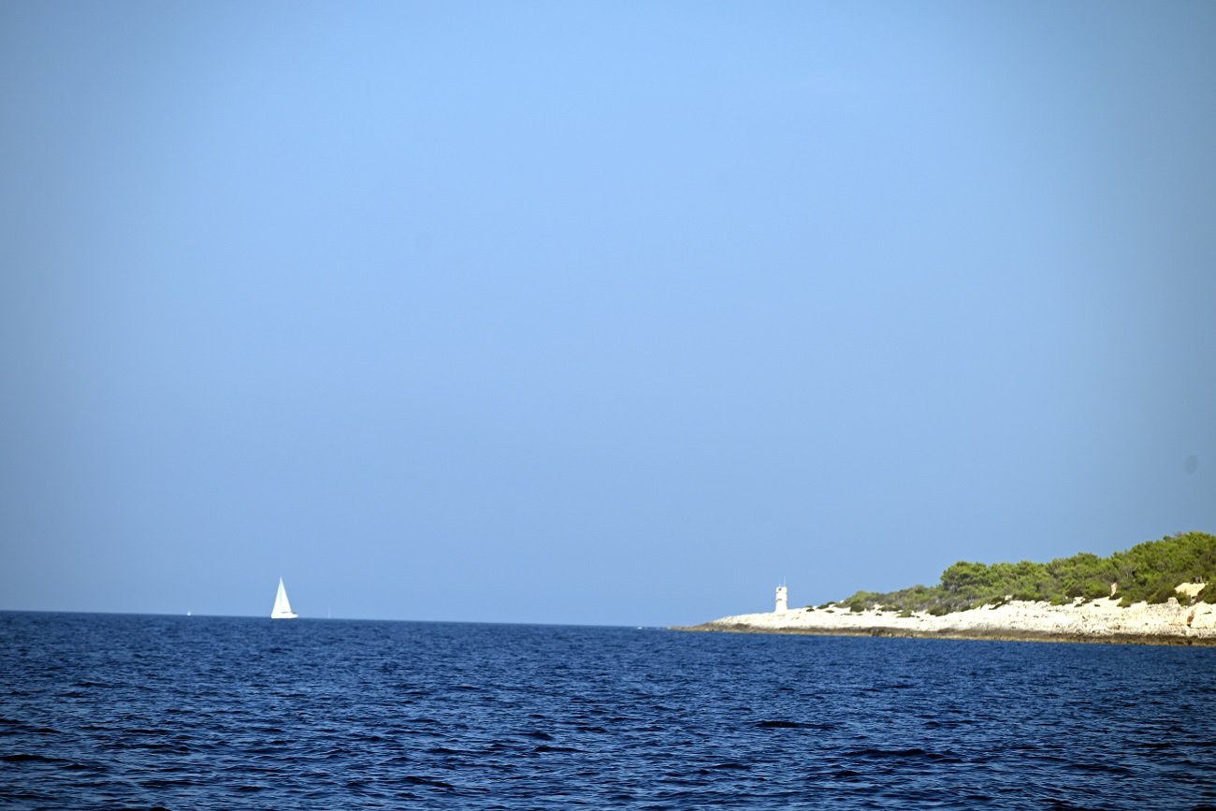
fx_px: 4729
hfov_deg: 14.7
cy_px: 406
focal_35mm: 140
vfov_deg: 9.8
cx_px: 608
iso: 110
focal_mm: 140
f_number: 5.6
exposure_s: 1/1000
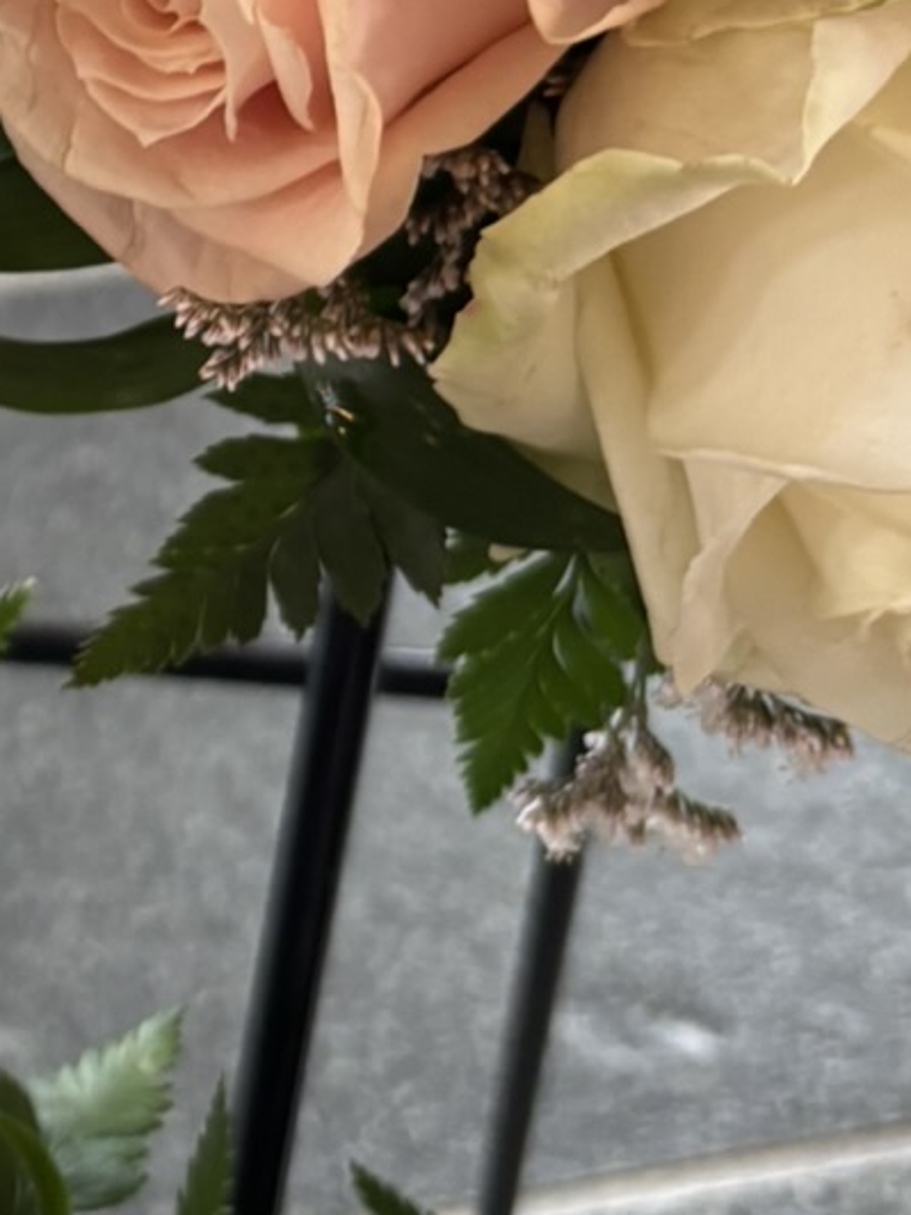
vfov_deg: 19.2
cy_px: 62
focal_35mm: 100
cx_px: -779
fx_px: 3509
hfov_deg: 13.2
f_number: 1.6
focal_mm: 5.96
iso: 160
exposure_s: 1/50
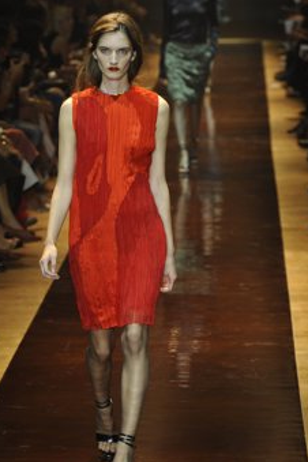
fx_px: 2643
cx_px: 110
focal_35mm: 206
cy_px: 262
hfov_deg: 6.7
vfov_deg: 10.0
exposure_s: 1/400
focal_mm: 155
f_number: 5.6
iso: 2000
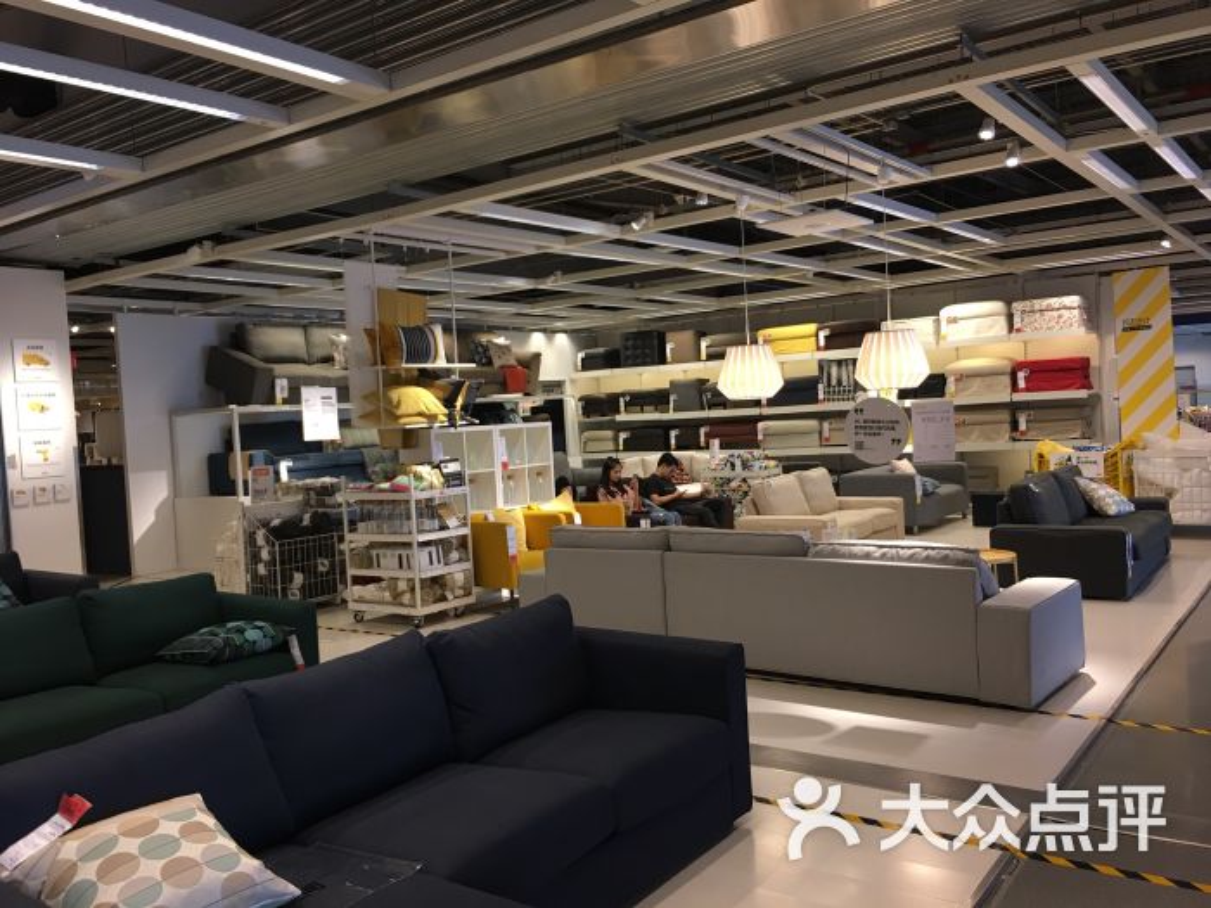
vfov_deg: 48.2
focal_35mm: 29
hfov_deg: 61.7
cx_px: 606
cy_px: 454
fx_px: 1015
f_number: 2.2
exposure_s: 1/17
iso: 32
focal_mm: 4.15
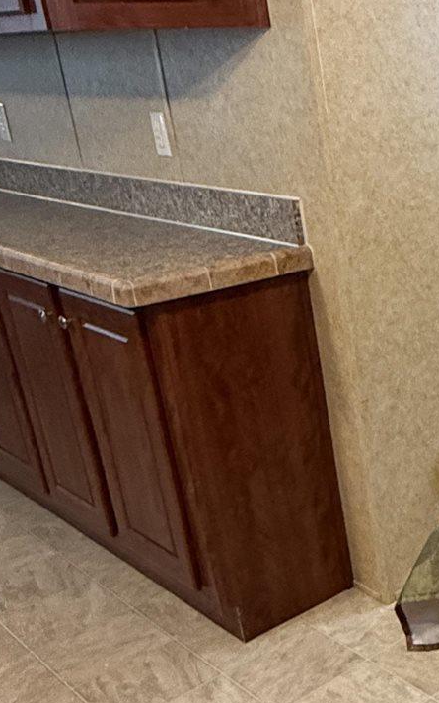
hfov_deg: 22.1
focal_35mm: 48
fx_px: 919
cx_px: 665
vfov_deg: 41.8
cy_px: 377
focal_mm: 2.22
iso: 500
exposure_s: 1/60
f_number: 2.2
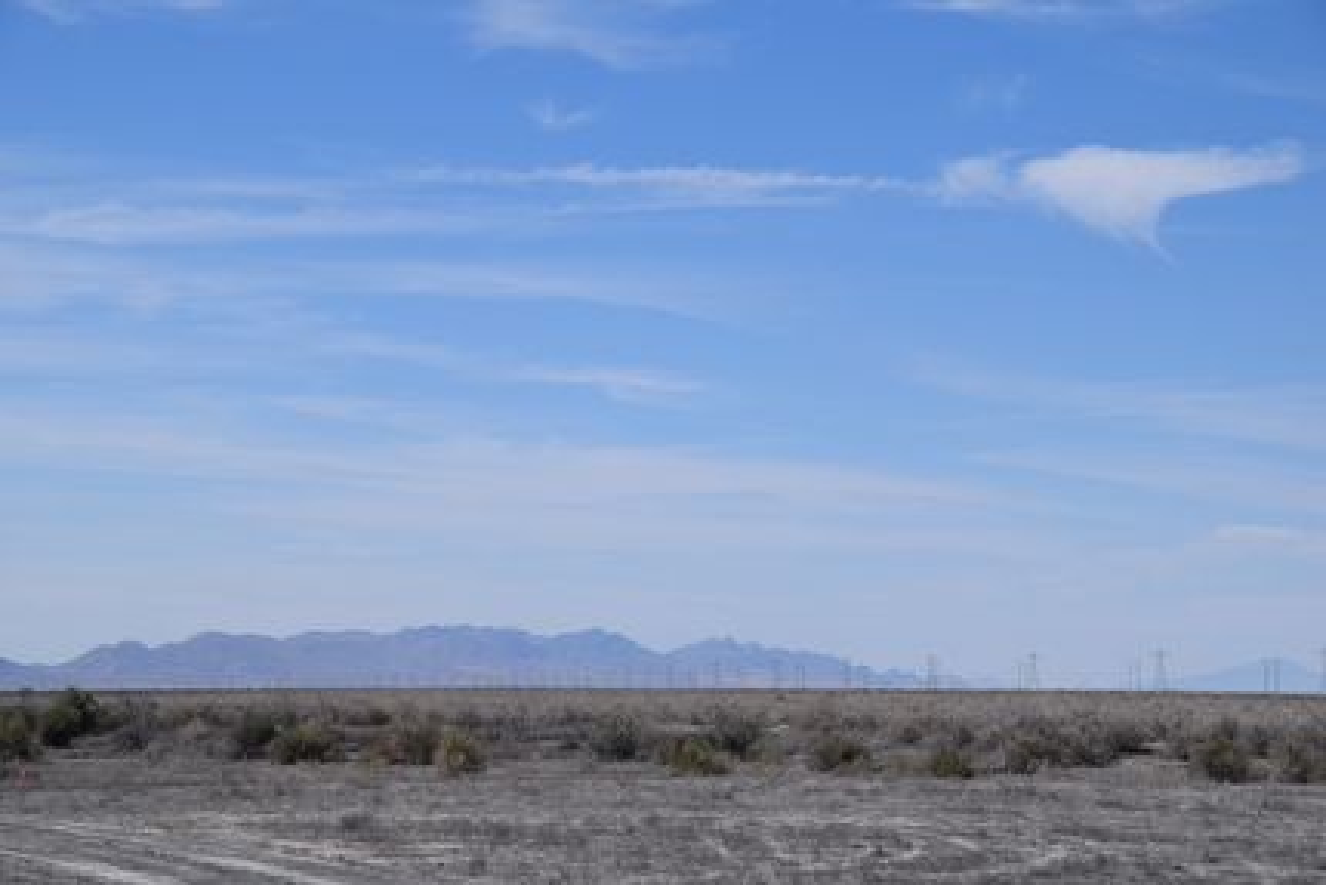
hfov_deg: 18.9
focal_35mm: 108
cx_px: 663
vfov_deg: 12.7
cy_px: 442
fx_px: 3979
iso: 200
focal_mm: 72
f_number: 8
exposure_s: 1/1000
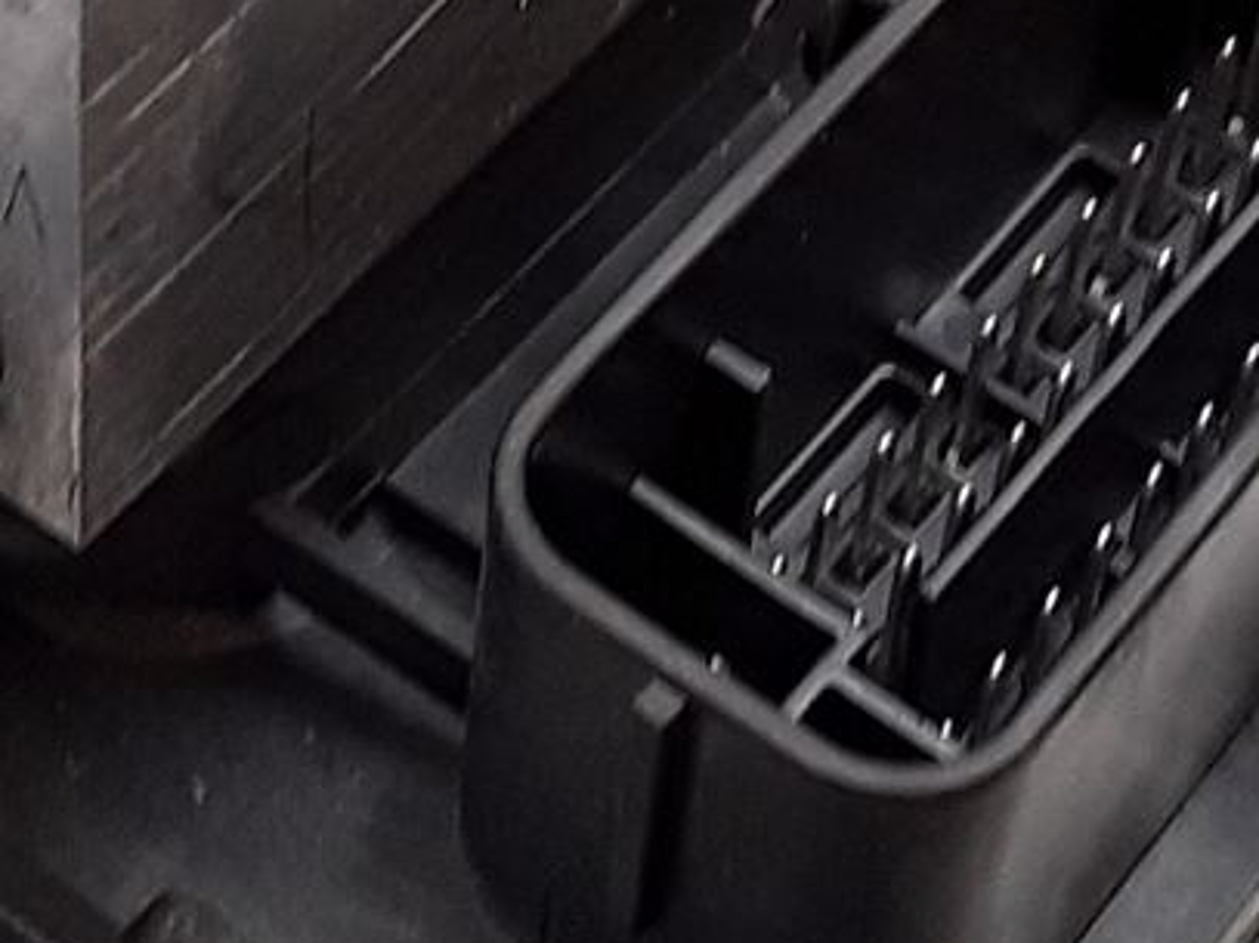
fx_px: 5127
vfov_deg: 10.0
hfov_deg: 14.0
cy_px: -696
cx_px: 520
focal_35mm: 141
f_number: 1.9
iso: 50
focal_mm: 2.91
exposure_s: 1/50
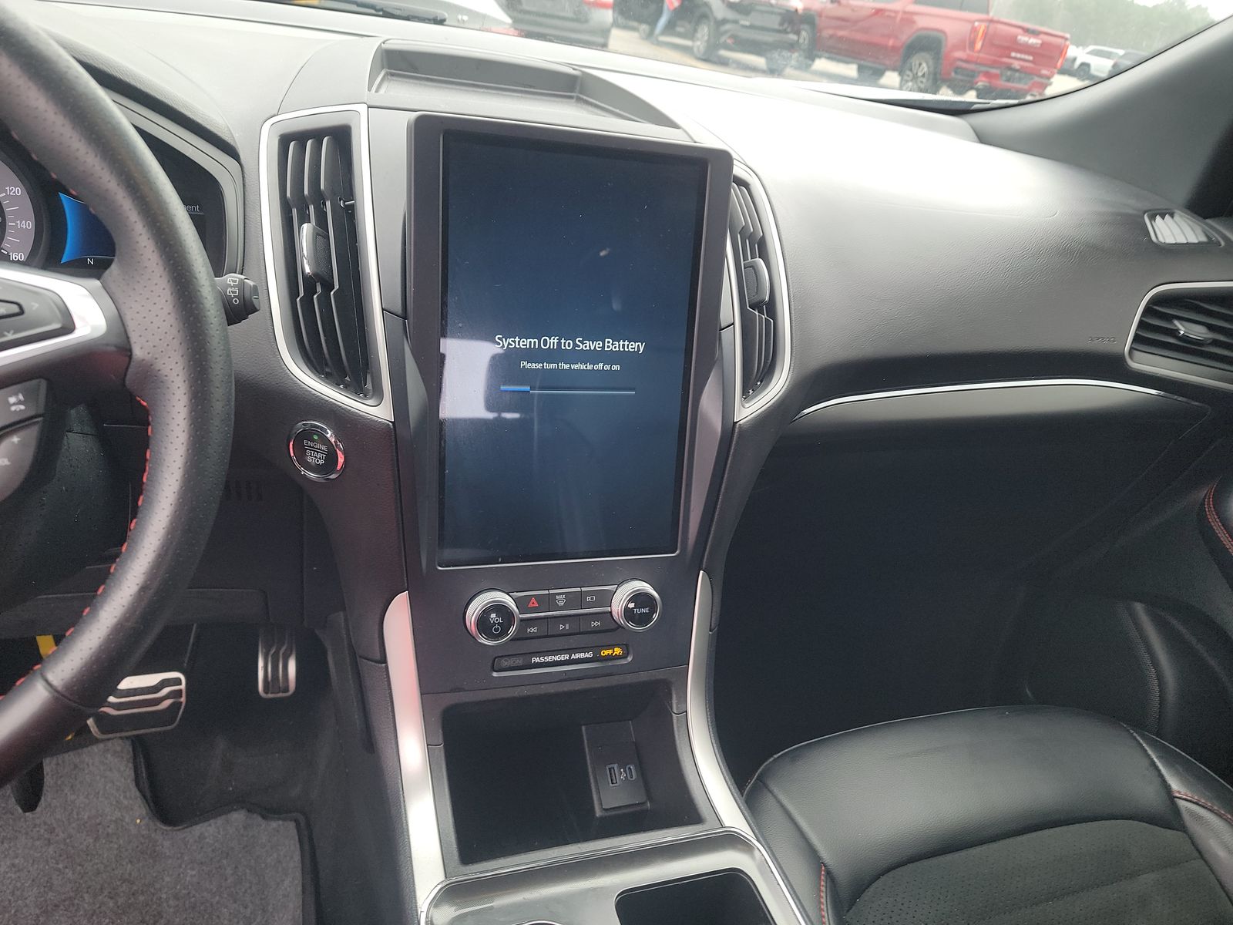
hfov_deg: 71.6
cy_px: 462
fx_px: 855
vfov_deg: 56.8
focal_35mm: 24
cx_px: 616
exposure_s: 1/59
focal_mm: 6.7
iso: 116
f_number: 1.8
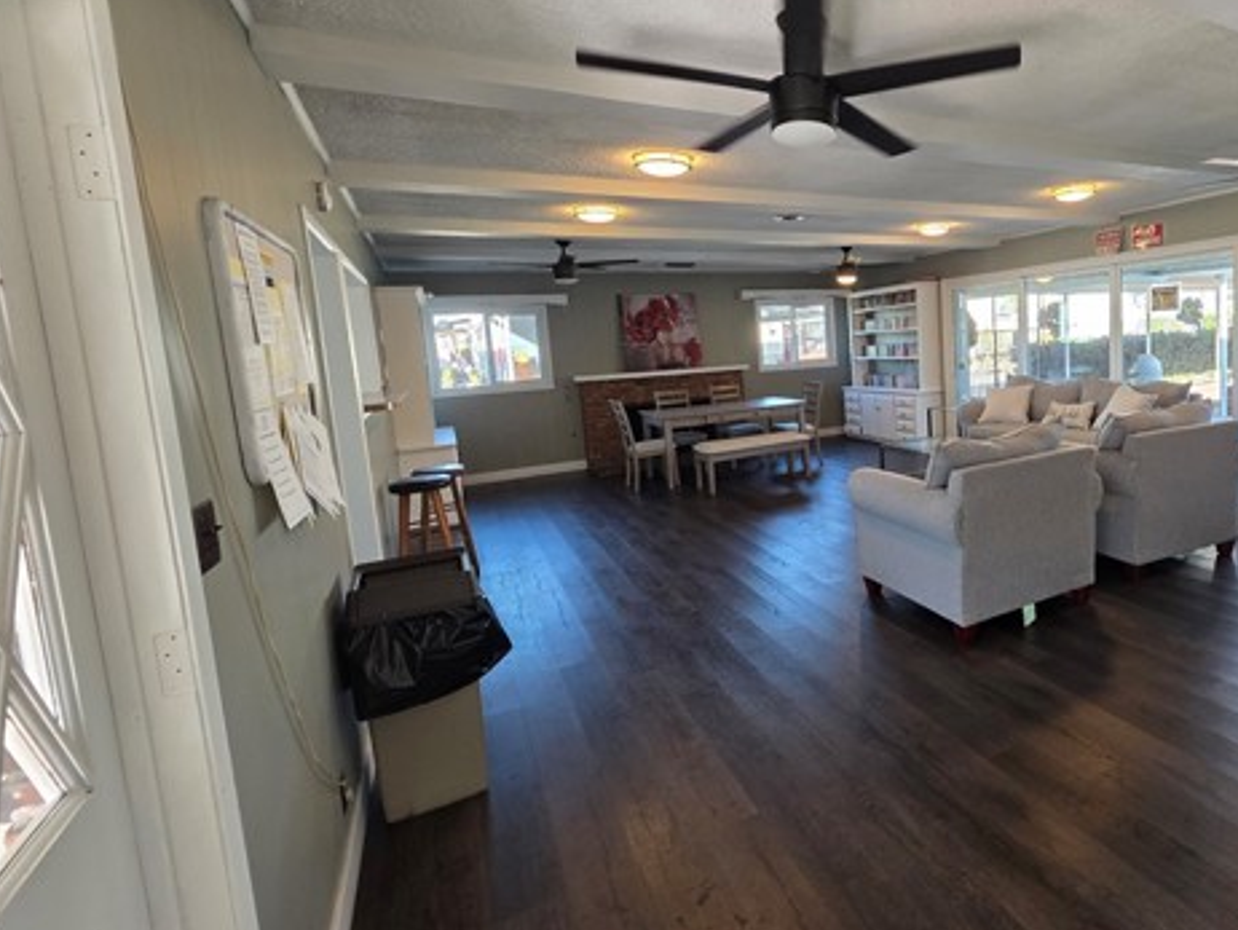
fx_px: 644
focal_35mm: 18
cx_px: 820
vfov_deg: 71.4
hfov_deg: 84.8
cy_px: 415
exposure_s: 1/120
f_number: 1.9
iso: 160
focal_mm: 2.2
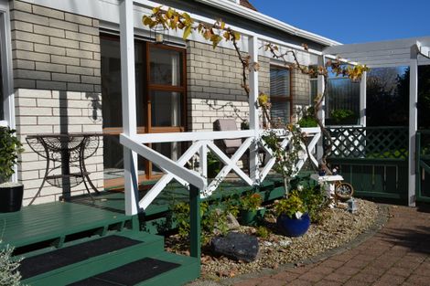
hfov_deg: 49.6
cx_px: 215
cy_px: 143
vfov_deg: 34.2
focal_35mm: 39
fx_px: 466
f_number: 10
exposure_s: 1/400
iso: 100
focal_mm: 26
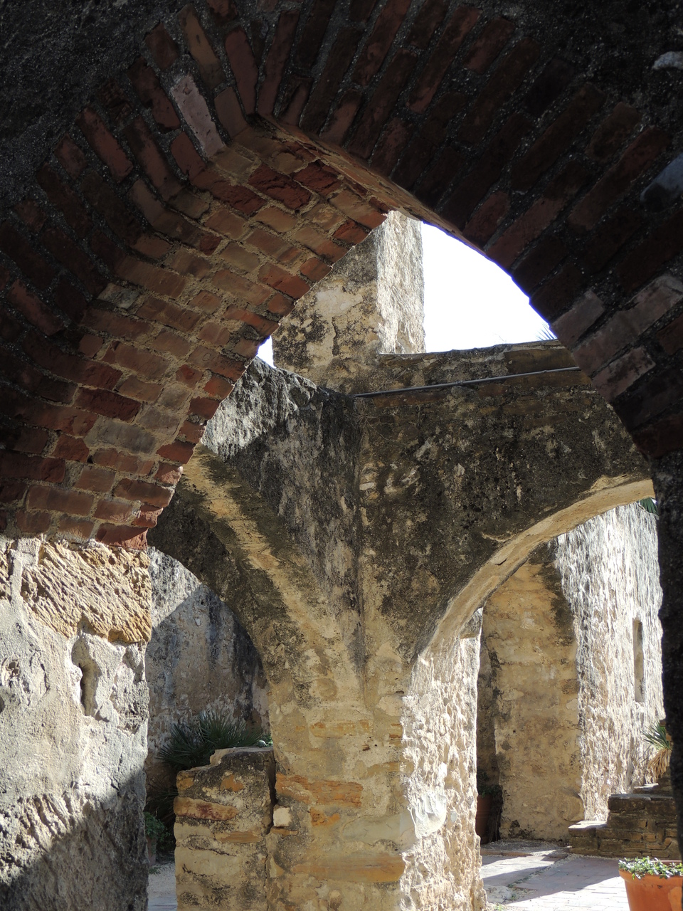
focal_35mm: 47
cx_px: 342
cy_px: 456
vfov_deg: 40.4
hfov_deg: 30.9
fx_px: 1236
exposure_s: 1/320
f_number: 3.5
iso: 100
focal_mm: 8.3
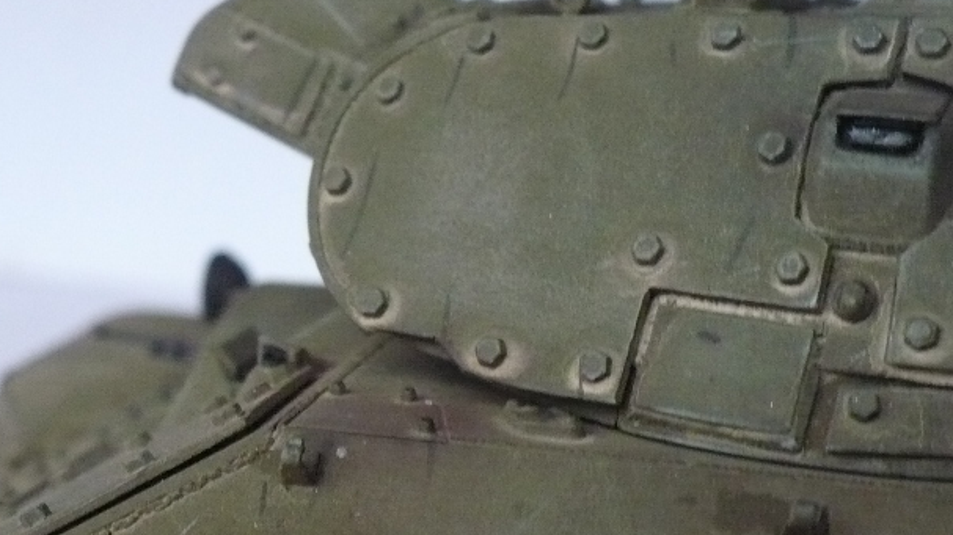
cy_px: 444
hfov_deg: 30.7
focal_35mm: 68
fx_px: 1718
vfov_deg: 17.5
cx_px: 303
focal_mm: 6.1
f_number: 2.8
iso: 400
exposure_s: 1/15
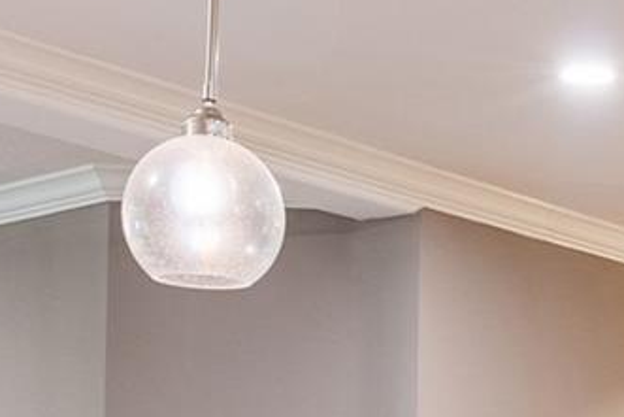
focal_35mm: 99
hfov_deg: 19.9
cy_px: 624
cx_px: 633
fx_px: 1717
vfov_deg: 13.1
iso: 400
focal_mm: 16
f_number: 8
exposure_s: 1/8
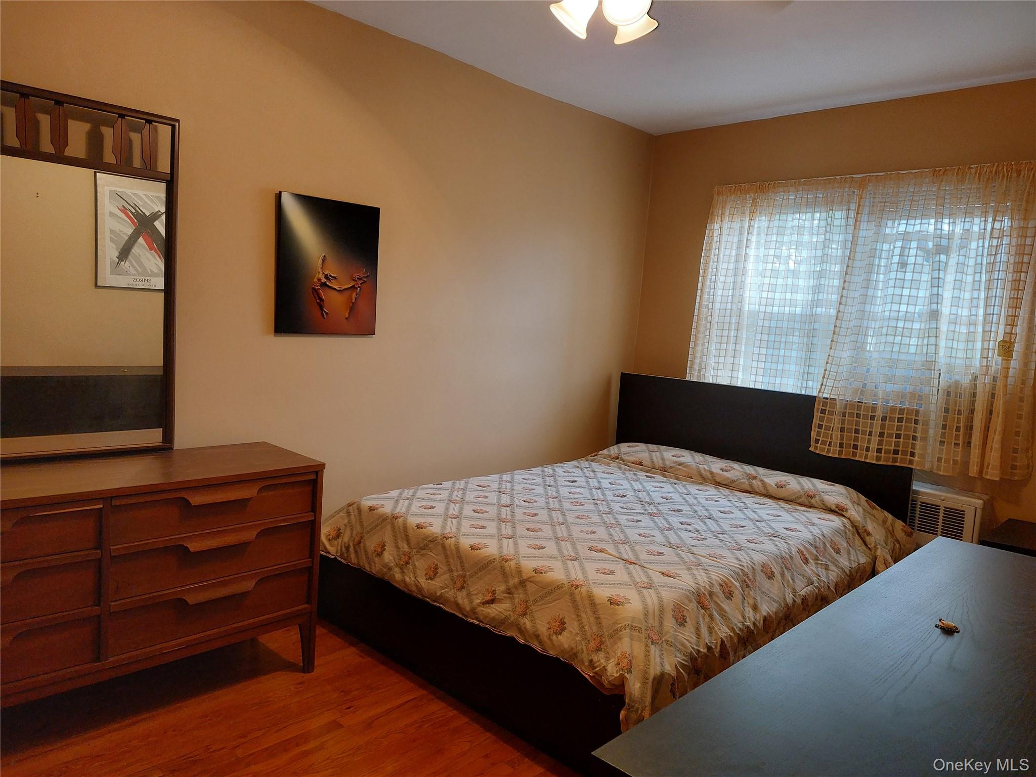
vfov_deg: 56.8
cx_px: 518
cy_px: 388
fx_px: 718
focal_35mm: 24
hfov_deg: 71.6
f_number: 1.8
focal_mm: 5.23
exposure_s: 1/60
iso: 200
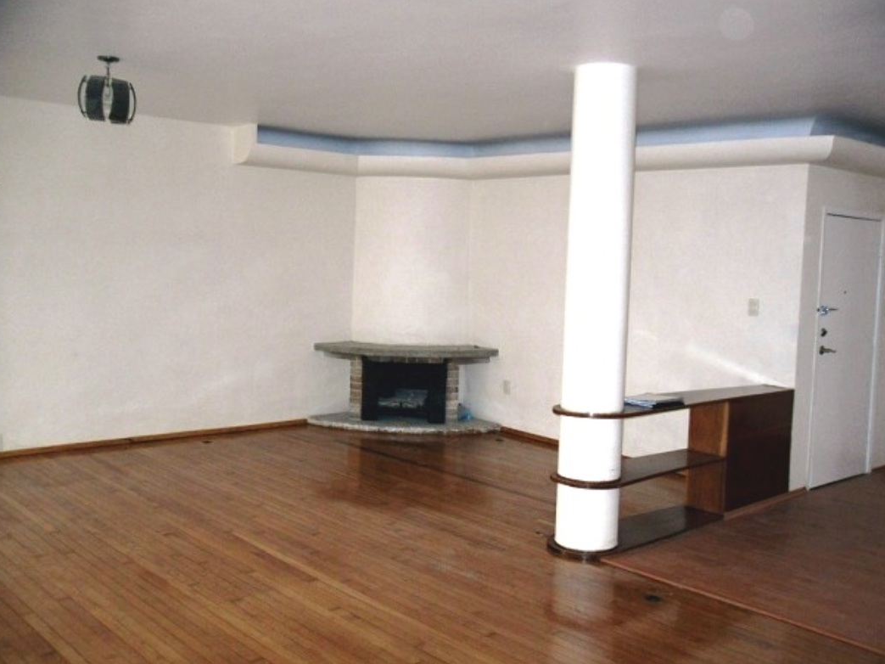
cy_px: 338
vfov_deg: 31.5
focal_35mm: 46
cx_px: 442
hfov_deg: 41.2
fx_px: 1176
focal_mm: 6.3
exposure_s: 1/45
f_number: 3.5
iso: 400
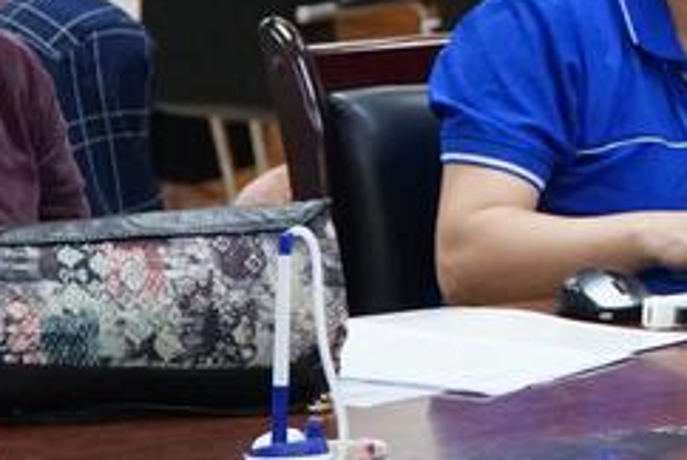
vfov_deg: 7.0
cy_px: -17
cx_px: 940
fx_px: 3745
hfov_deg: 10.2
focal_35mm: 196
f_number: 4
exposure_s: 1/160
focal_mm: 44
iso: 3200
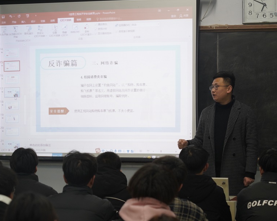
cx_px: 163
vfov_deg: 15.2
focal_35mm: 101
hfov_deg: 19.0
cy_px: 103
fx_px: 828
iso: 2000
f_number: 5
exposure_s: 1/125
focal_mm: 82
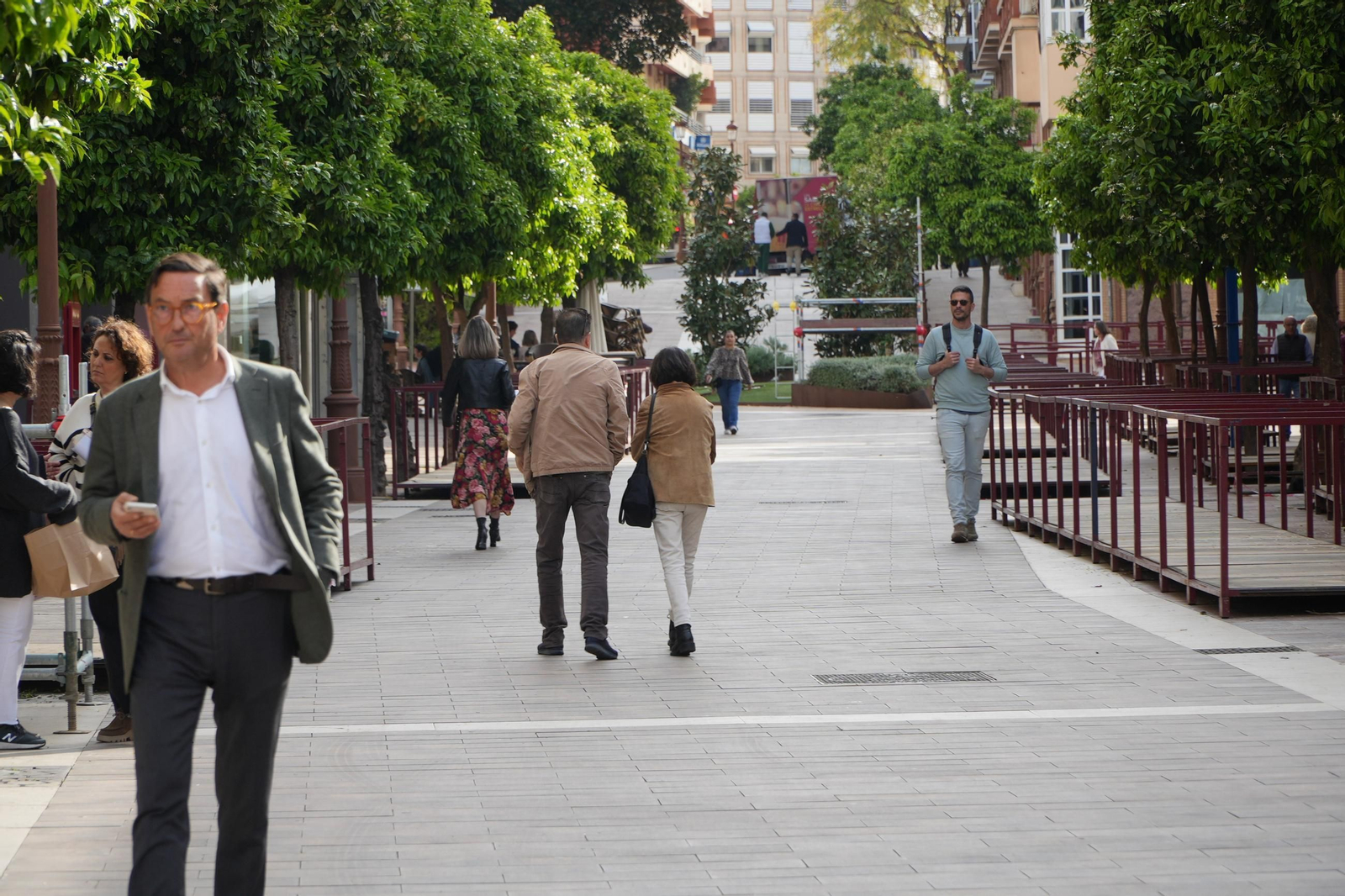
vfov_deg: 8.7
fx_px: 5864
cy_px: 448
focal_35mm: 157
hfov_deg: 13.1
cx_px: 672
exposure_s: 1/125
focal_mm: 105
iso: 100
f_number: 6.3
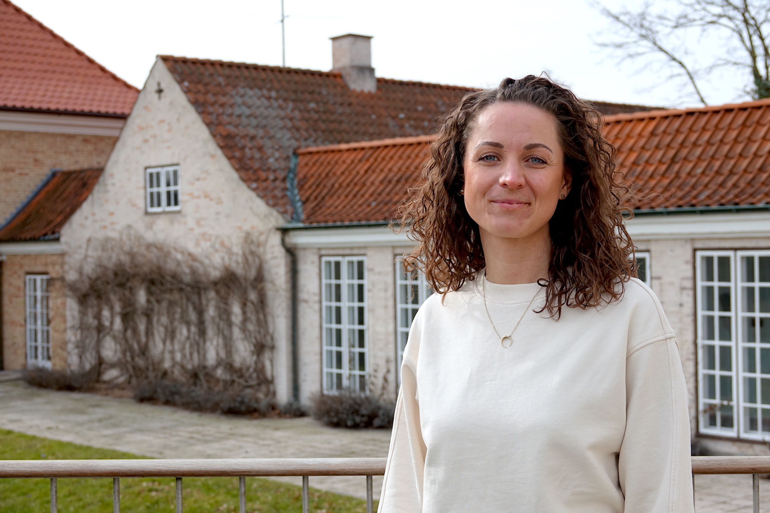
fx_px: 1347
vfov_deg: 21.6
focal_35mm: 63
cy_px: 256
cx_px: 385
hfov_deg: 31.9
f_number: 3.5
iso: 100
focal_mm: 23.09
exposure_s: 1/800
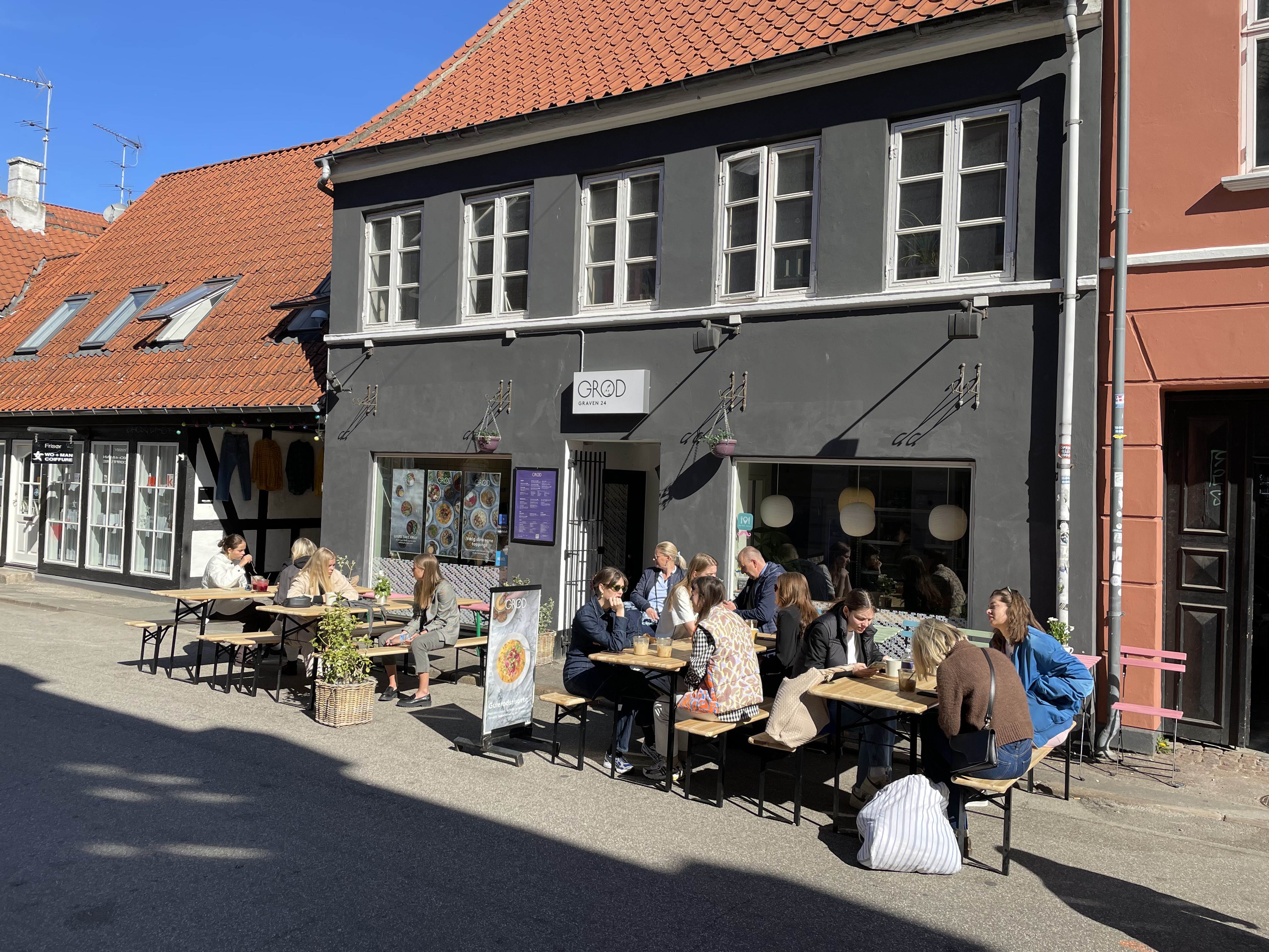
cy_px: 476
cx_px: 634
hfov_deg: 67.3
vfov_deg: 53.1
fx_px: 953
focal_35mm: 26
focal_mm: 4.2
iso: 32
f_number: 1.6
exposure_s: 1/2398
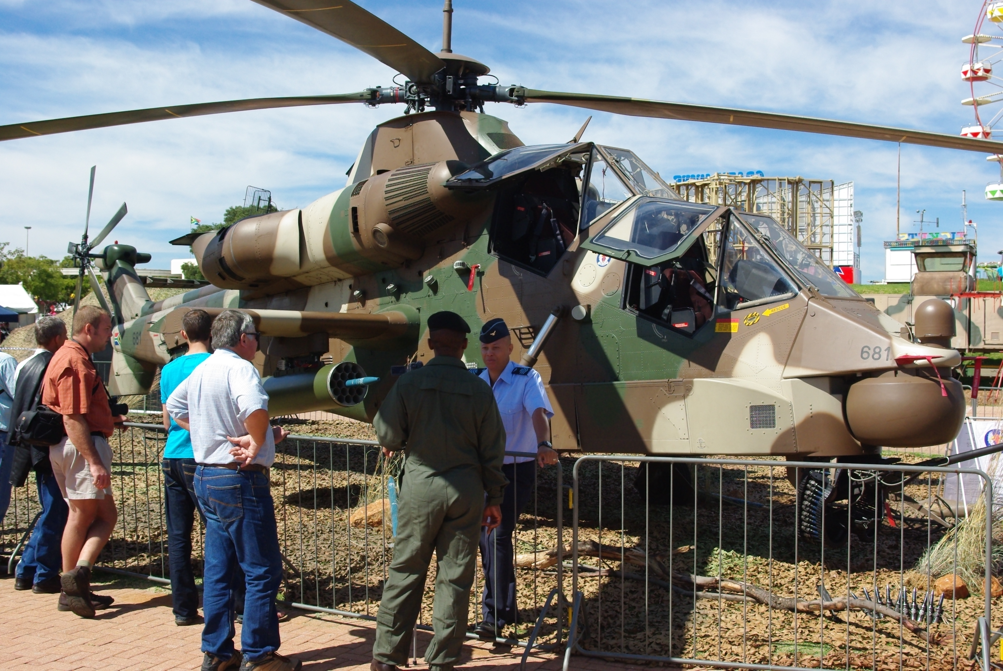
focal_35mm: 42
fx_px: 1172
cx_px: 502
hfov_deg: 46.3
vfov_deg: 32.0
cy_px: 336
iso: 500
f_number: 8
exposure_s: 1/1000
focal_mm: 28.13
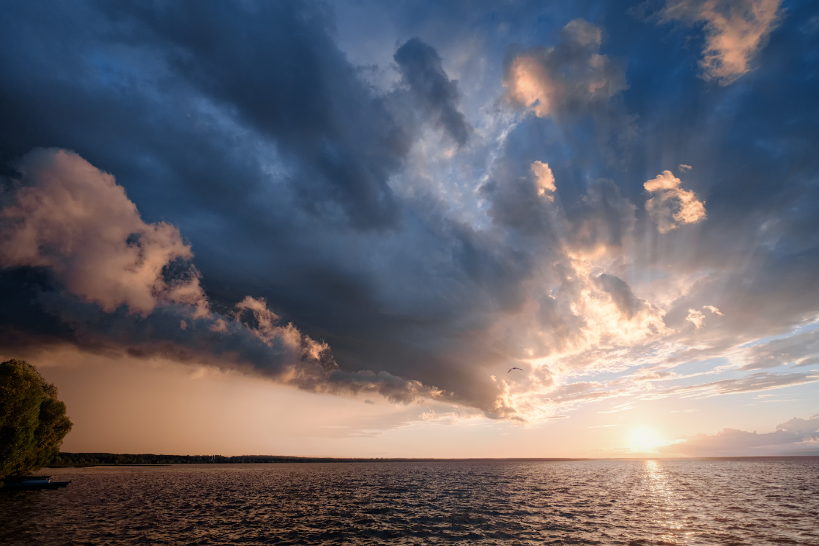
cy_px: 273
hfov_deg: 100.4
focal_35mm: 15
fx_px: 341
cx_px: 410
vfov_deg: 77.3
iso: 800
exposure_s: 1/900
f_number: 5.6
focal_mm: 10
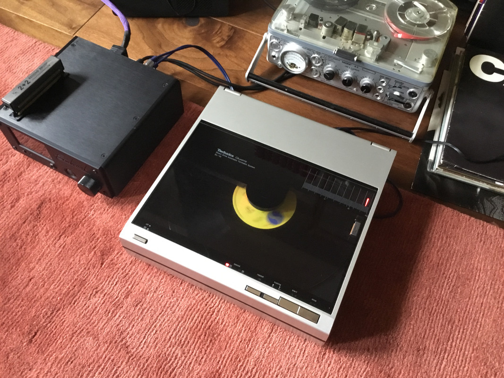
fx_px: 451
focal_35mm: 31
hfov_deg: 58.4
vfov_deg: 45.4
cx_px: 252
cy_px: 189
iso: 500
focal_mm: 3.3
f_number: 2.4
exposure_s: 1/17
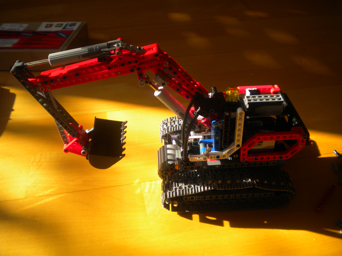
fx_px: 346
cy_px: 128
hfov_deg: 52.6
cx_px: 171
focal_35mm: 35
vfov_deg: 40.7
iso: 80
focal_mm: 6.3
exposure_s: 1/145
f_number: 3.1
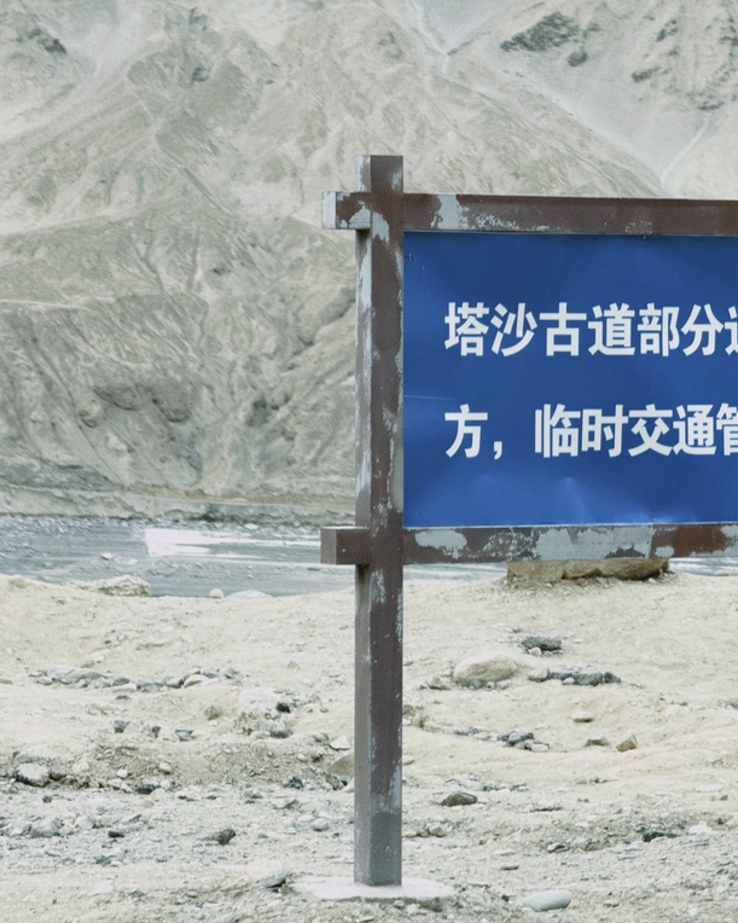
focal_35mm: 157
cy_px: 462
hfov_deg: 9.8
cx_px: 517
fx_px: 4287
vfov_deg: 12.3
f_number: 2.8
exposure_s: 1/270
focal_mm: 15.66
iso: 40
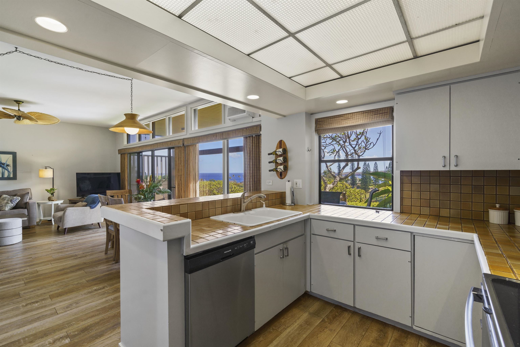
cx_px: 260
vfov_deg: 73.7
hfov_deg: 96.7
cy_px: 174
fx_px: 231
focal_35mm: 16
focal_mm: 16
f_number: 8
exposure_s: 1/13
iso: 100
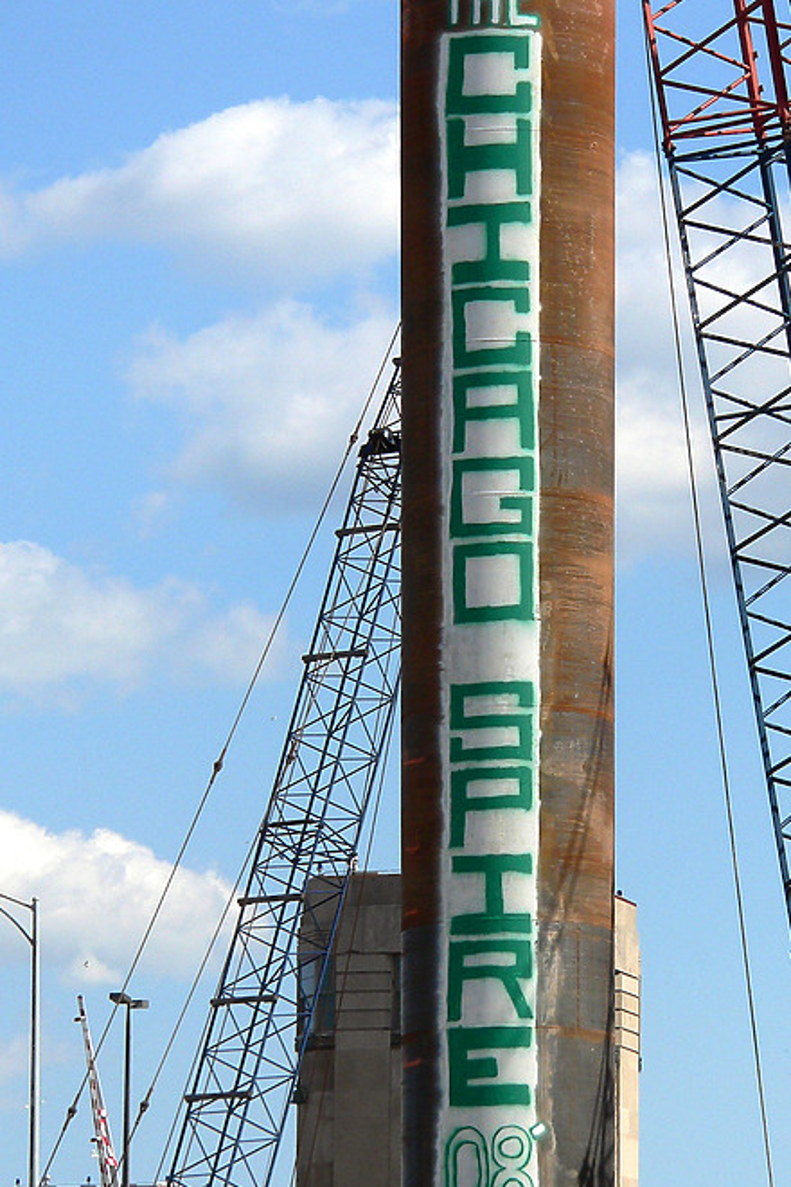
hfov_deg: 6.1
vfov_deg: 9.2
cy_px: 689
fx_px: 7382
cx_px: 462
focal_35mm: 224
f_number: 4.6
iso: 80
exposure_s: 1/800
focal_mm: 26.3
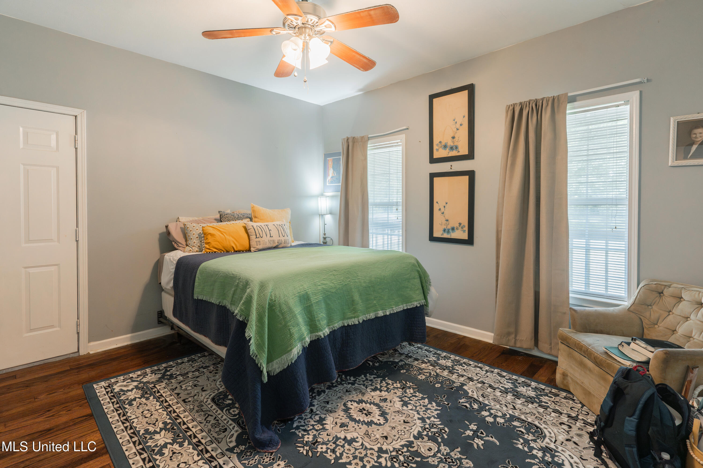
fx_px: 332
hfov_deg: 93.3
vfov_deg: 70.4
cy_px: 234
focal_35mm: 17
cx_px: 352
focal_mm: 17
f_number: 5.6
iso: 640
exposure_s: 1/15
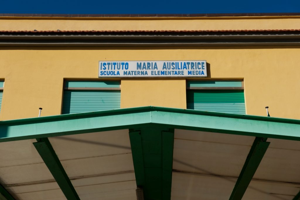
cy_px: 100
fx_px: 516
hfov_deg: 32.4
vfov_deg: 21.9
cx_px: 150
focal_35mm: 62
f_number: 9
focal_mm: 62
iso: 200
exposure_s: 1/500
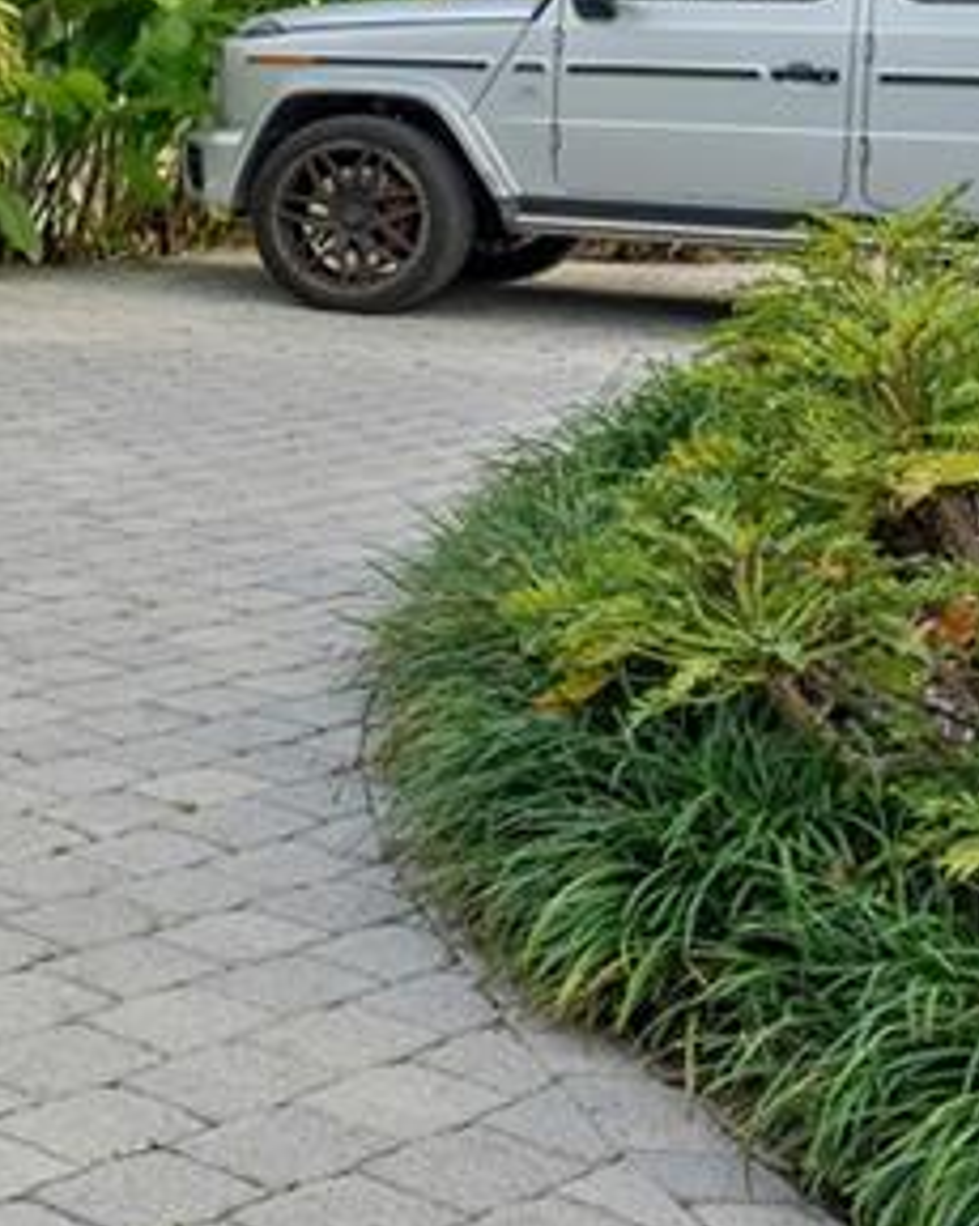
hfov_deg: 16.9
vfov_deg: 22.5
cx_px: -830
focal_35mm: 73
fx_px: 2647
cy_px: -477
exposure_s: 1/200
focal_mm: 14
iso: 800
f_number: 9
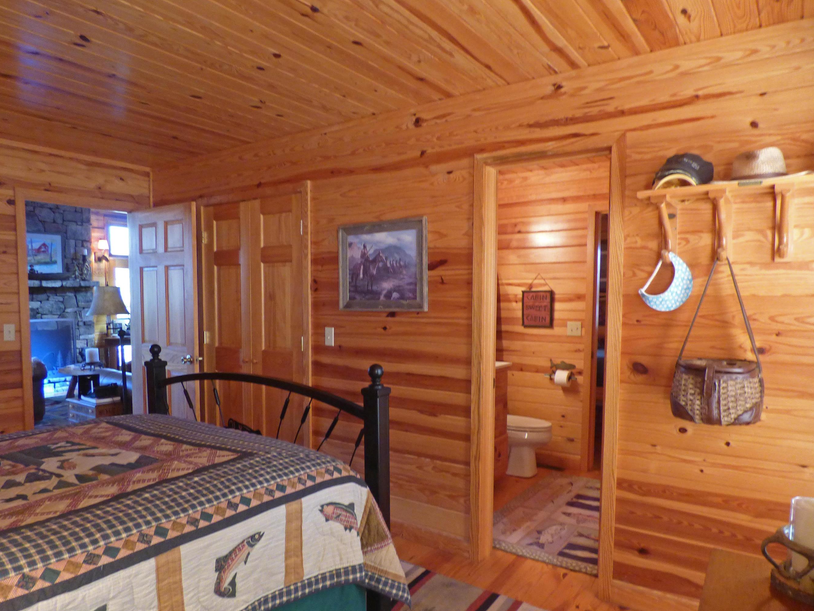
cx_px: 388
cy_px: 336
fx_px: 541
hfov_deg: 73.9
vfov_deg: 58.8
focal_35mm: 23
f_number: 2.8
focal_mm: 3.58
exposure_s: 1/25
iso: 400
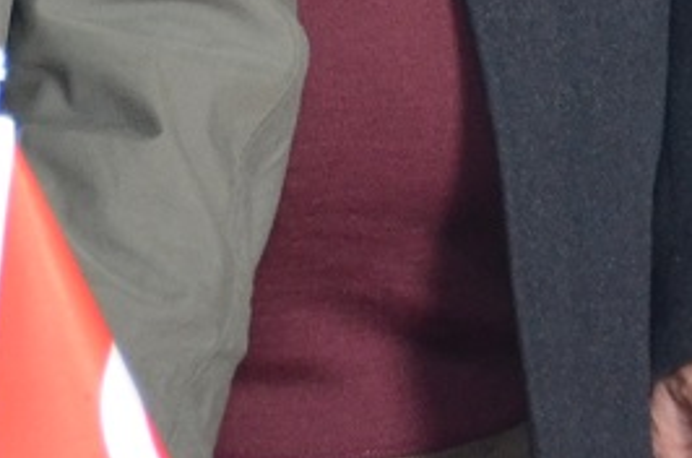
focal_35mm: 541
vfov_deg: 2.5
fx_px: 10374
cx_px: -343
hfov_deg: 3.8
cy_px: -1166
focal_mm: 48
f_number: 4.5
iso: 720
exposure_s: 1/60
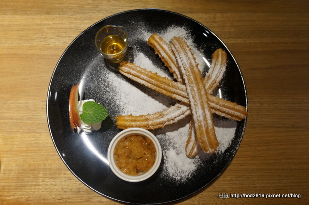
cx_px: 154
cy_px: 102
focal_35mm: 32
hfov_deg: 59.6
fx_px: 270
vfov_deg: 41.6
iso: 1250
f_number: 4
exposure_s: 1/60
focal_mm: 21
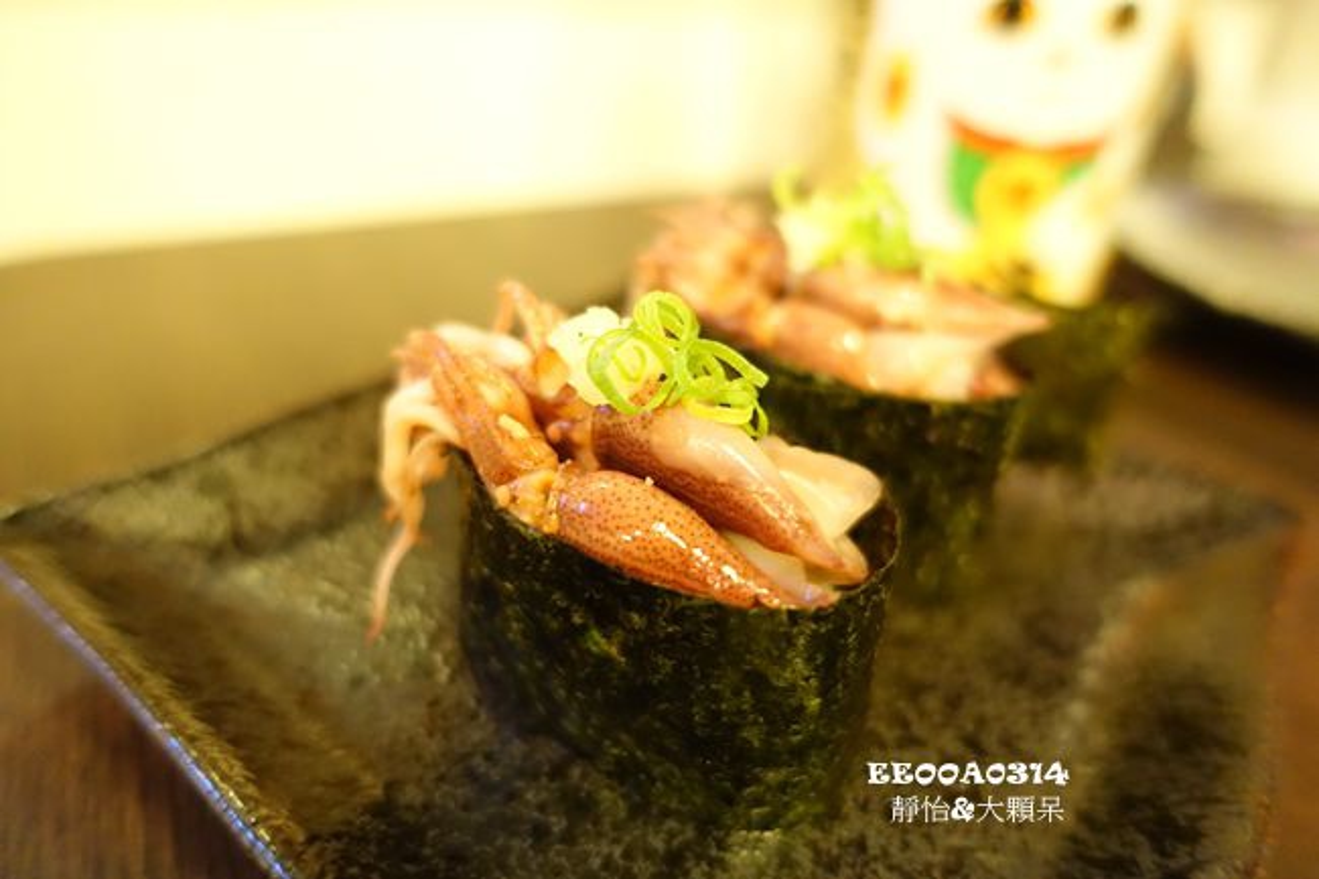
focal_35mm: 24
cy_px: 440
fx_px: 879
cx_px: 660
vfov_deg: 53.1
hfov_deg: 73.8
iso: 1600
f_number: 1.8
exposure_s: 1/6
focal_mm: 8.8
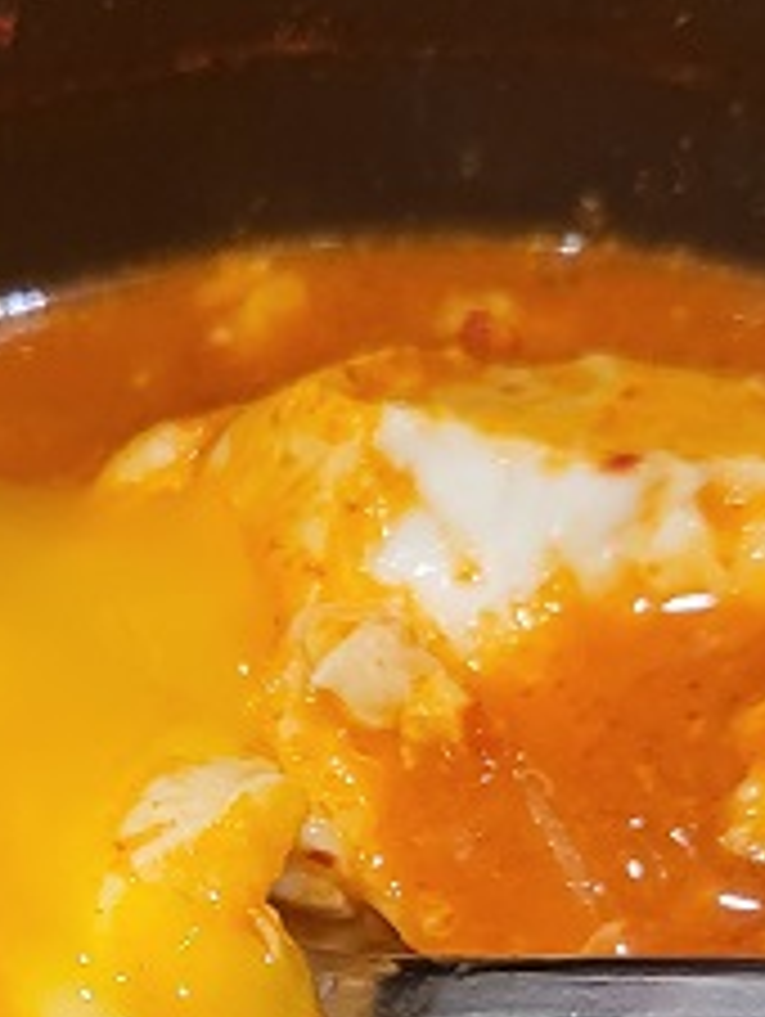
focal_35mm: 92
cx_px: 76
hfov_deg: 15.9
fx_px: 2706
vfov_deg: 20.6
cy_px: 1026
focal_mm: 4.25
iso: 200
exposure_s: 1/60
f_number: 1.8
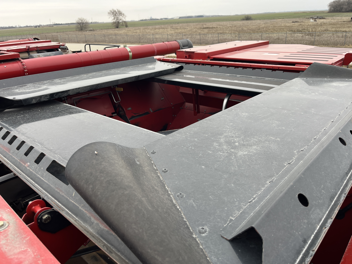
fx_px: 264
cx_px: 176
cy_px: 132
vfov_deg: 53.1
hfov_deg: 67.3
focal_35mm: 26
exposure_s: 1/129
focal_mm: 5.1
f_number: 1.6
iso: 32
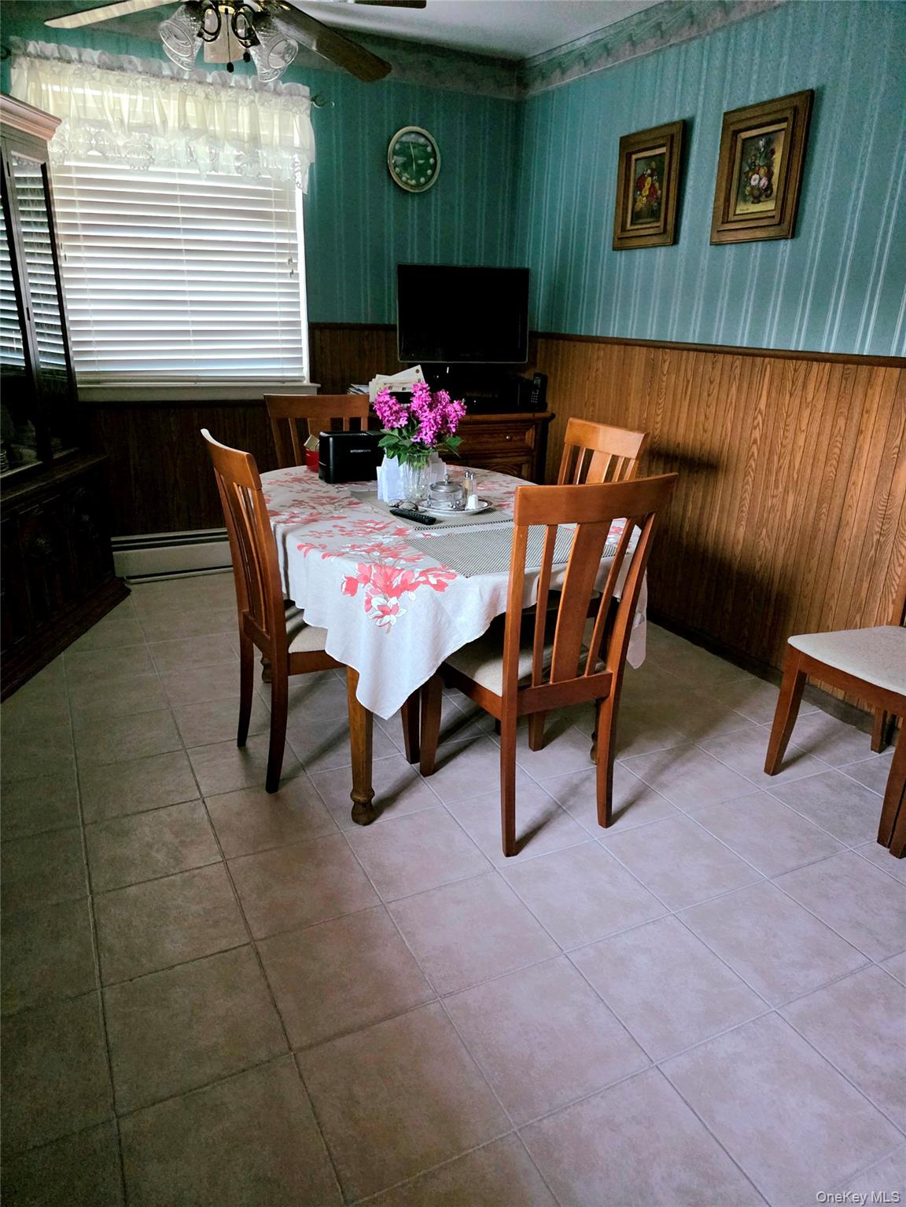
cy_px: 604
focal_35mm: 23
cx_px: 453
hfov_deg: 58.9
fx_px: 803
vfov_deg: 73.9
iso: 2000
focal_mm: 6.3
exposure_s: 1/120
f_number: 1.7
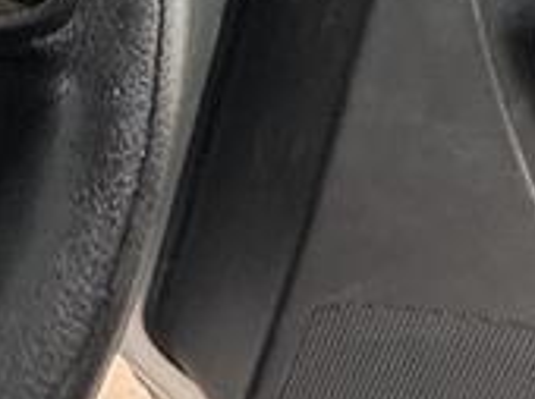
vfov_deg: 18.0
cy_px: -173
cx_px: -510
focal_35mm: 74
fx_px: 1142
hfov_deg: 18.4
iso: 320
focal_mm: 2.22
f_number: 2.2
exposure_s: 1/60
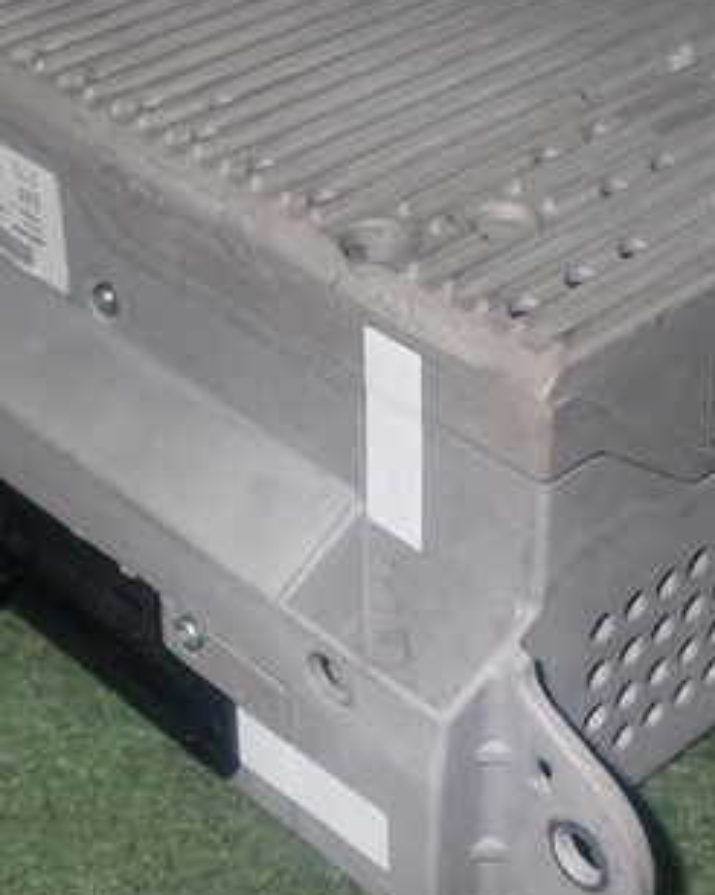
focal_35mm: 78
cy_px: 381
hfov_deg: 19.6
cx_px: 430
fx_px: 2065
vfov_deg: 24.4
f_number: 8
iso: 500
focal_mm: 7.31
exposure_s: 1/40
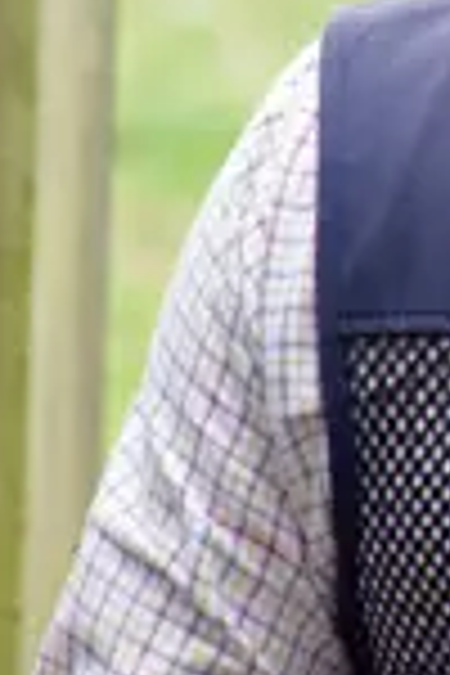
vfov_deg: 2.0
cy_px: -284
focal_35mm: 1007
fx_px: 18880
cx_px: 806
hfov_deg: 1.4
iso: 250
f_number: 6.3
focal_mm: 140
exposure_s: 1/100
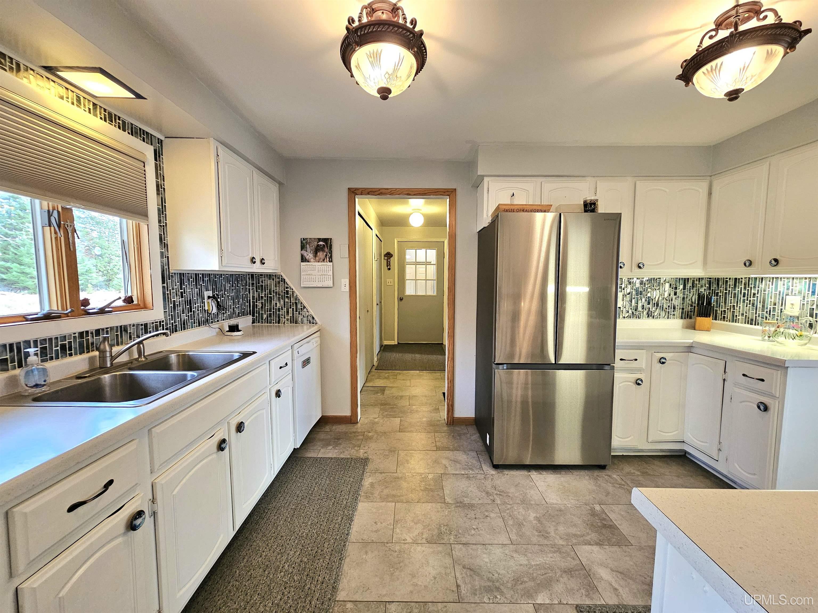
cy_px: 306
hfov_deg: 106.2
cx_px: 409
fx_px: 307
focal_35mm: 13
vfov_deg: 89.9
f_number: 2.2
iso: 200
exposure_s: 1/60.2
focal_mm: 2.2
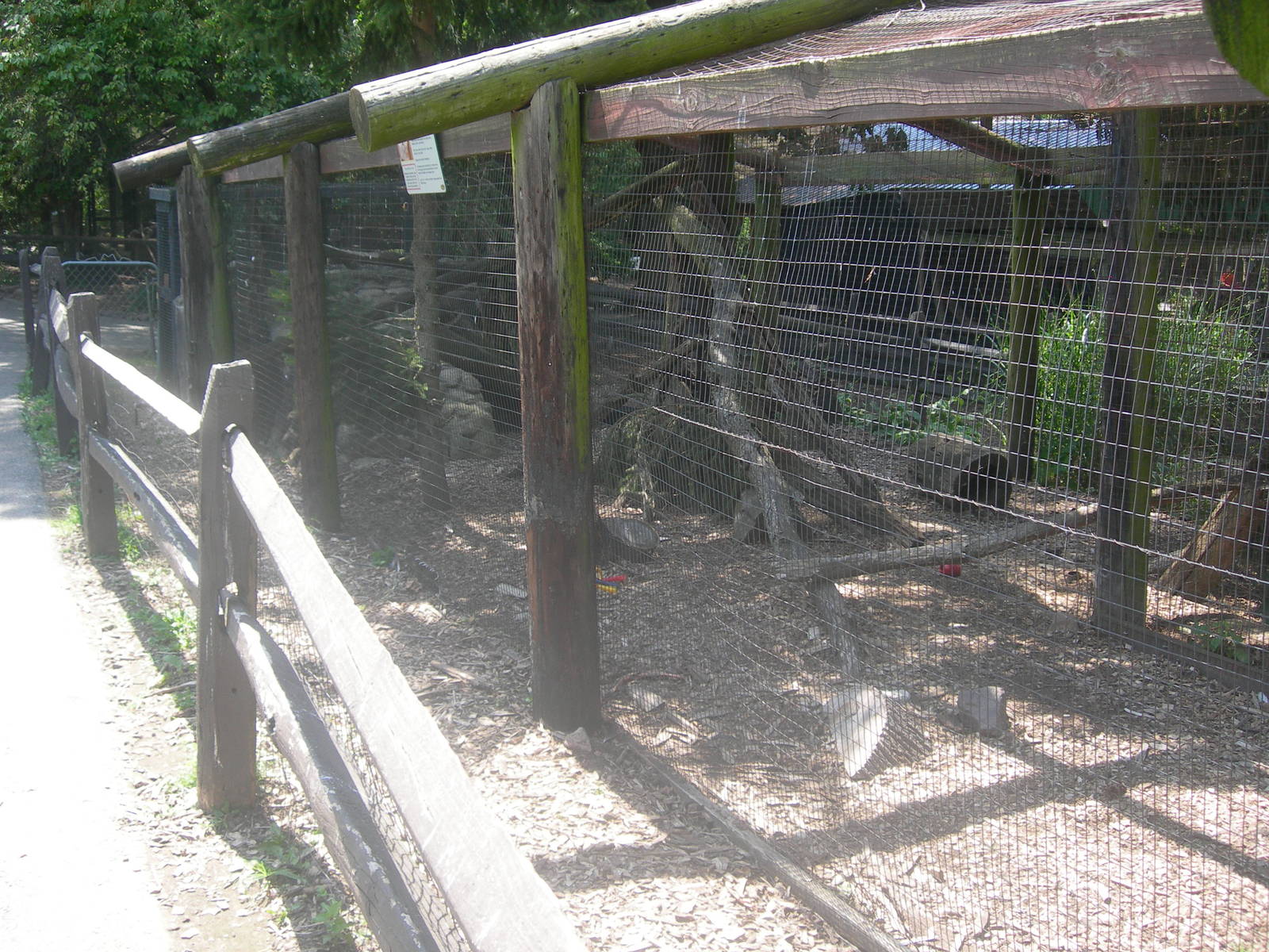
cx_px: 634
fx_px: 1393
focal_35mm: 38
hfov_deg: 49.0
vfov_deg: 37.7
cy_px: 476
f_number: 2.8
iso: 50
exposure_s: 1/163
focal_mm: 7.8
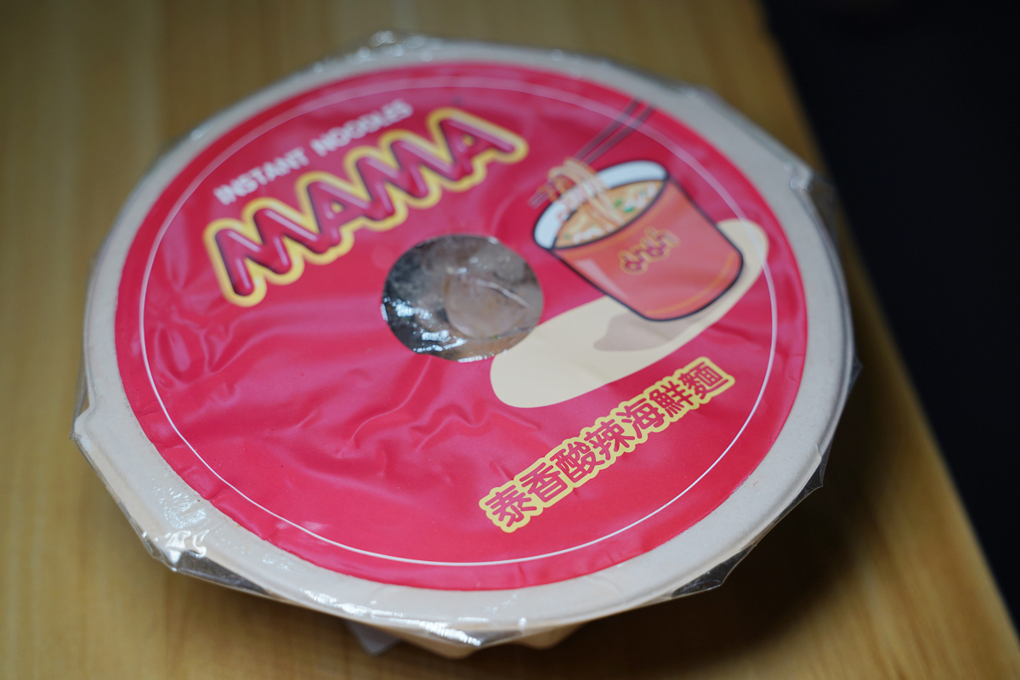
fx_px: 1388
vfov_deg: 27.5
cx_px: 510
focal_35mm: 49
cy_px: 340
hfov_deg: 40.3
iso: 160
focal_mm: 49
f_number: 4
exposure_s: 1/60
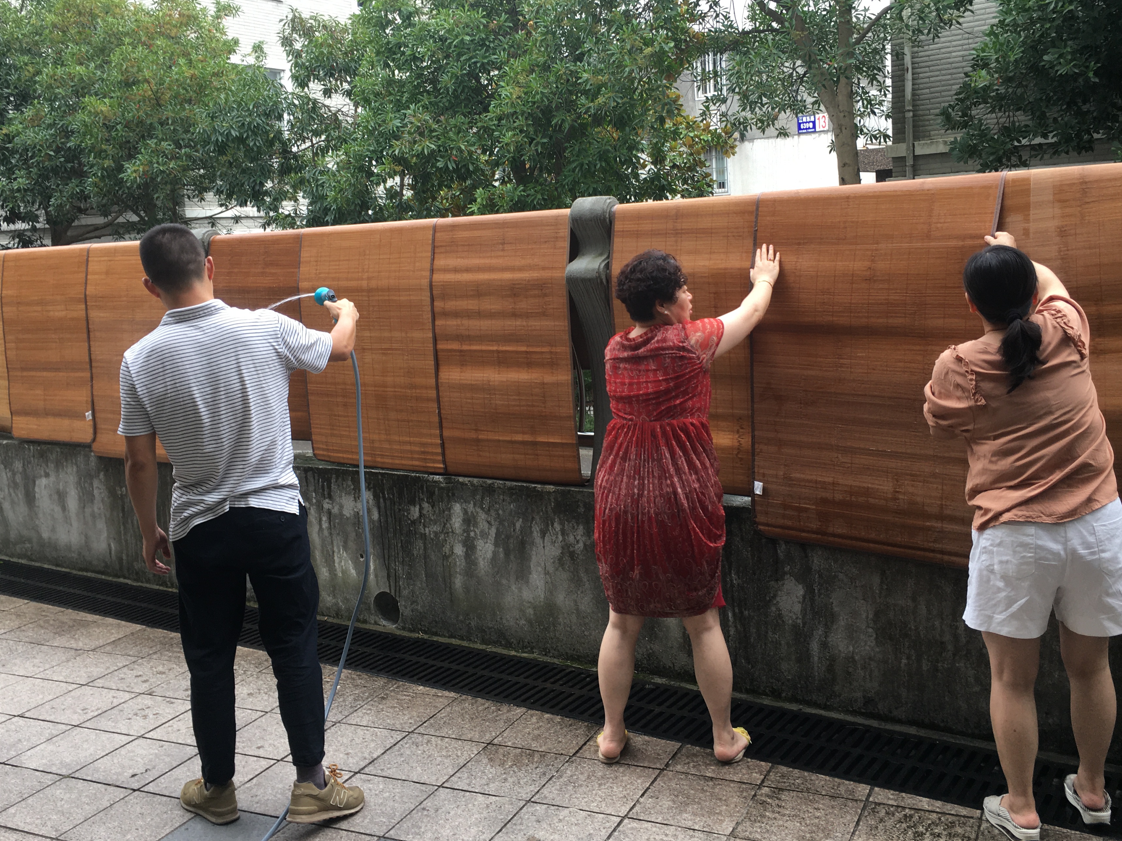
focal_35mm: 34
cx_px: 585
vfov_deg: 41.7
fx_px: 1102
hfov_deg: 53.9
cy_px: 366
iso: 25
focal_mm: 4.15
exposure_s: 1/100
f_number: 2.2
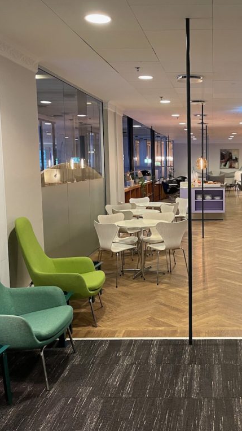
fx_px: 434
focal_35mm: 38
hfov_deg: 30.2
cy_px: 215
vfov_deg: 52.8
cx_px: 206
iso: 320
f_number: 1.6
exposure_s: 1/50
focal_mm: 5.1
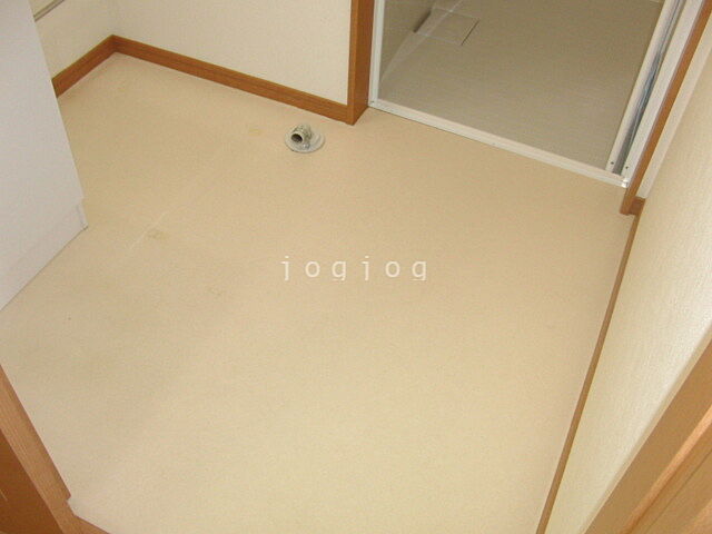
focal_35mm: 37
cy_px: 267
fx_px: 761
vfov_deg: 38.7
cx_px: 356
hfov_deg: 50.1
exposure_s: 1/80
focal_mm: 6.42
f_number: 3.6
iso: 250
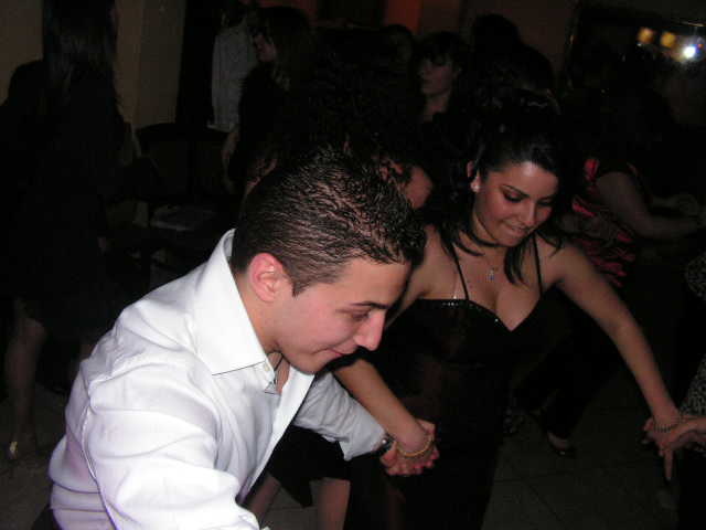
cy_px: 265
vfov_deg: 39.7
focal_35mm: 36
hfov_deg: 51.4
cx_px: 353
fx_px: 734
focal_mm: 6
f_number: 3.2
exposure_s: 1/40
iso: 200
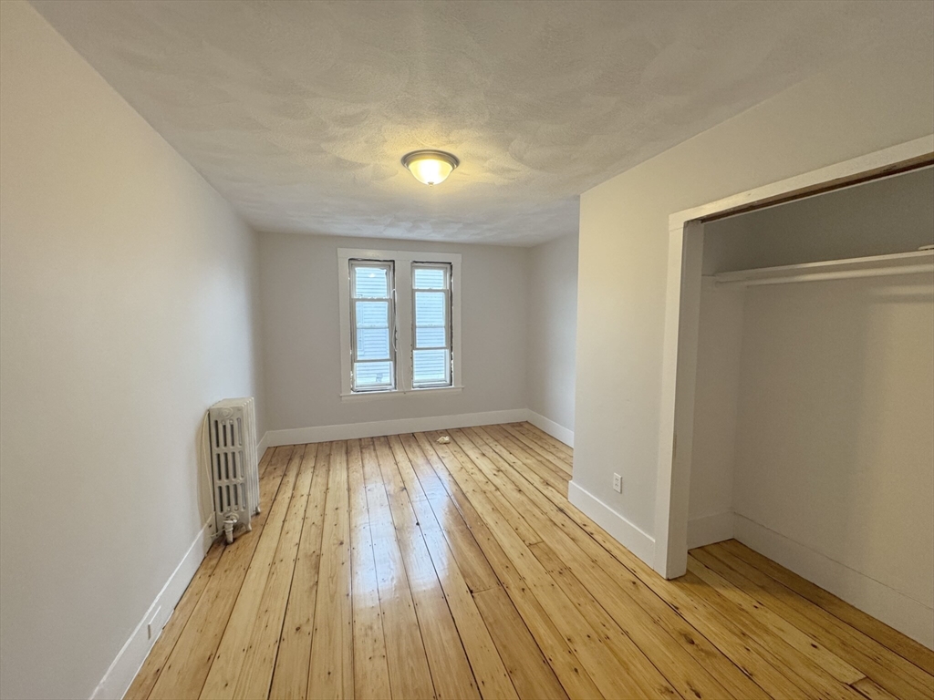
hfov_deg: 102.1
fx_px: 378
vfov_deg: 85.7
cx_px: 467
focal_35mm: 14
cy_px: 350
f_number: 2.2
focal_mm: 2.22
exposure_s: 1/99
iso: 250
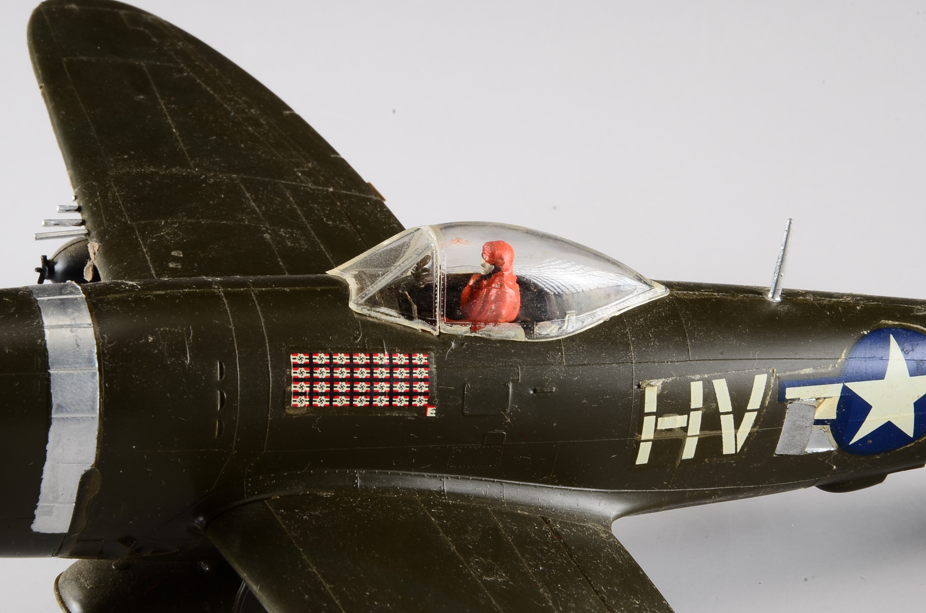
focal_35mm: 158
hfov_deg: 13.1
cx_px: 463
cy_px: 306
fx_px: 4043
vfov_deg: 8.7
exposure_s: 1/100
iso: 100
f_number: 25
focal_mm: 105
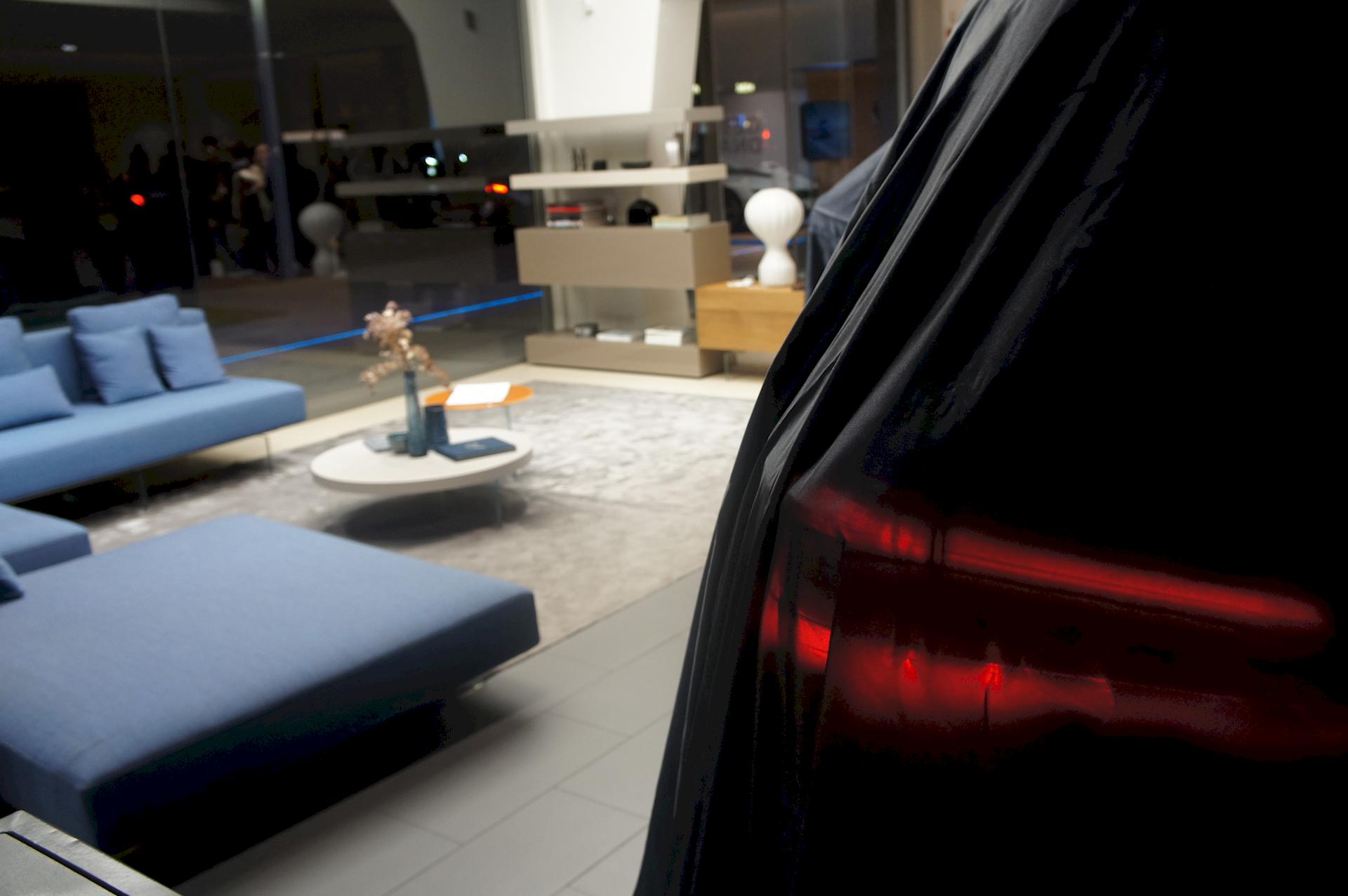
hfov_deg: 57.3
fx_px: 1234
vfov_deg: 39.9
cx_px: 674
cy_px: 448
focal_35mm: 33
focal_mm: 22
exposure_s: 1/160
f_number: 4
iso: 800
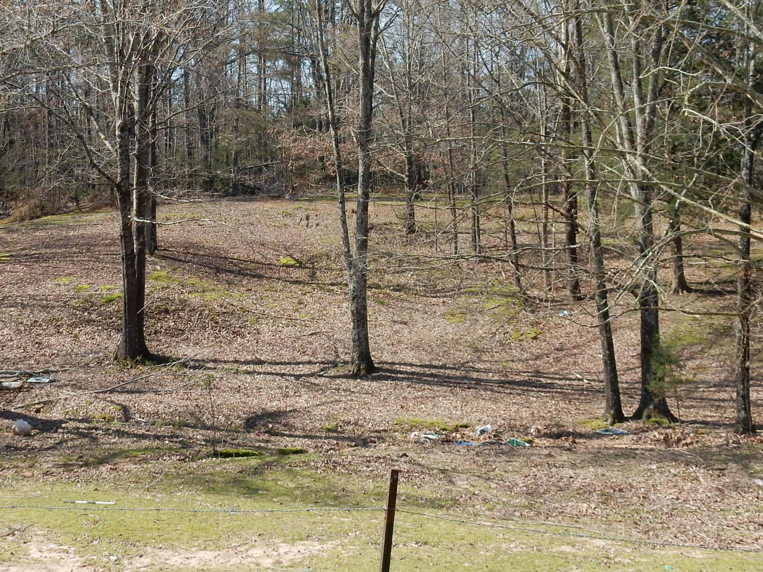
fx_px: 1433
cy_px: 128
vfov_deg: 22.3
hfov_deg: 29.8
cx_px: 376
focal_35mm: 65
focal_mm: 6.4
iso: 125
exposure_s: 1/500
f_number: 4
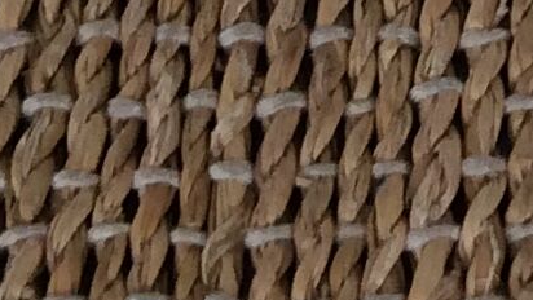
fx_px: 3096
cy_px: -570
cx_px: 802
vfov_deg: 5.3
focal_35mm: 219
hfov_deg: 9.6
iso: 50
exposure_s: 1/25
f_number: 2.4
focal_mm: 3.3
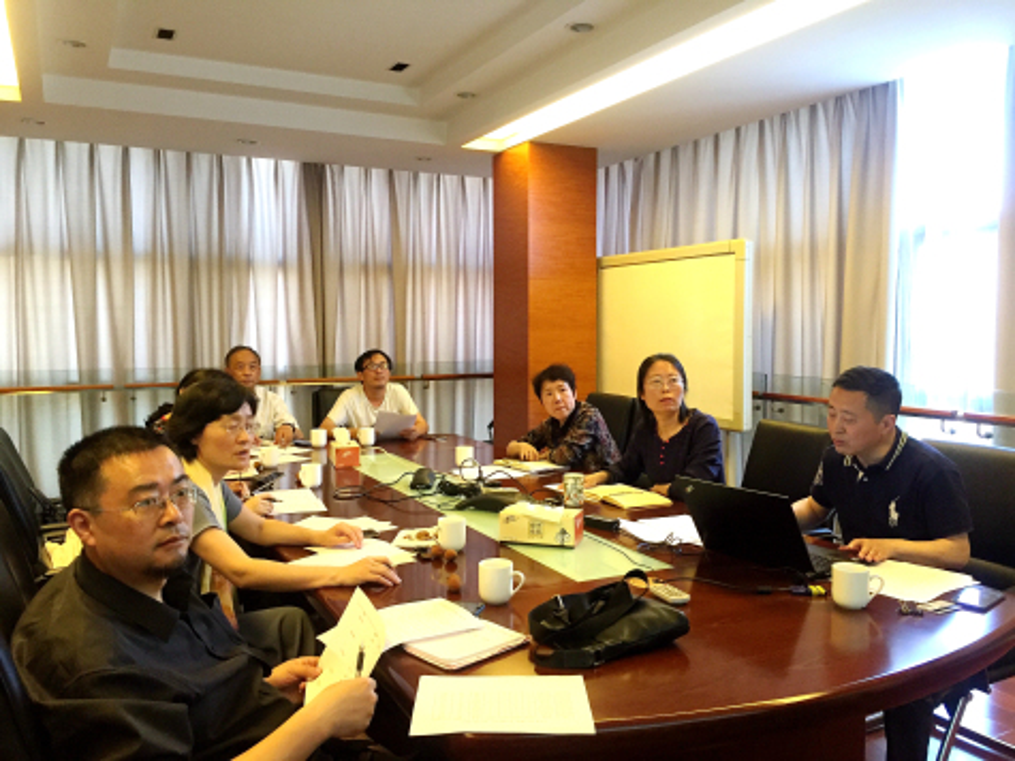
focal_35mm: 29
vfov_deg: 48.2
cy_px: 380
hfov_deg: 61.7
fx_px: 850
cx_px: 508
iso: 200
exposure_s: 1/33
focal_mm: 4.15
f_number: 2.2
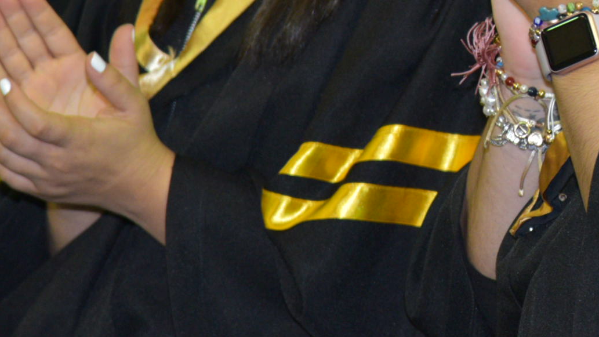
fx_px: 7115
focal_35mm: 448
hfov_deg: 4.8
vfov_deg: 2.7
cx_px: 797
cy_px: -114
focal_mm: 120
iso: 1000
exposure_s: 1/250
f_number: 4
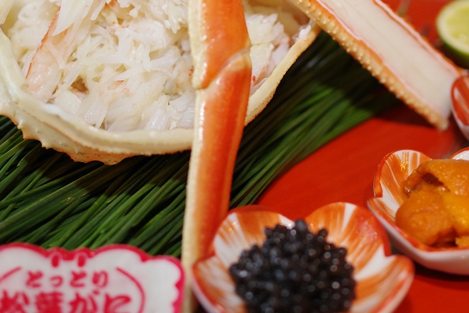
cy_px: 104
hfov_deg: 23.1
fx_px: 1147
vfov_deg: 15.5
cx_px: 273
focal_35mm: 88
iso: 1600
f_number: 2.8
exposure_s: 1/100
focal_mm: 35
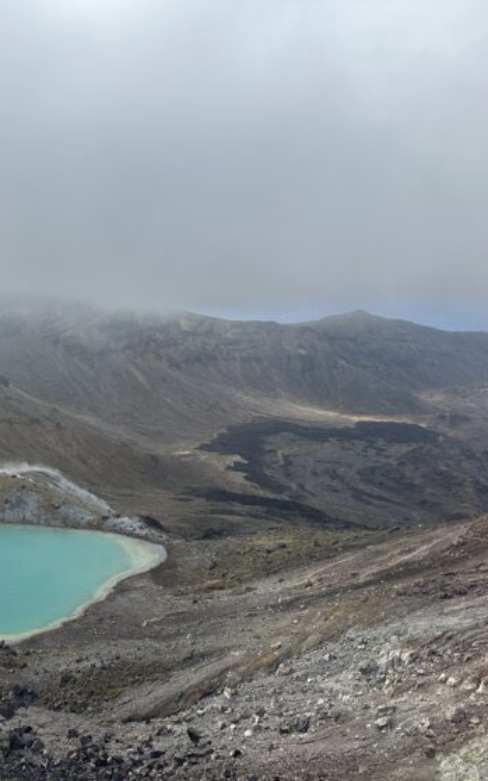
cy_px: 402
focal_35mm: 35
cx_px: 18
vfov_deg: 55.3
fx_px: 744
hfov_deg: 33.7
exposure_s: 1/4545
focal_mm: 6.86
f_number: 1.78
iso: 80
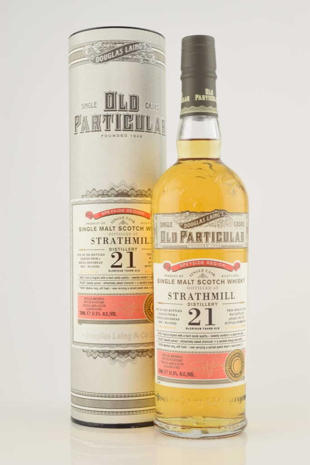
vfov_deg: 33.4
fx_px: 775
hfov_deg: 22.6
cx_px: 155
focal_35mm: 60
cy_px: 232
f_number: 10
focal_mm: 40
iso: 100
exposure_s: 1/15
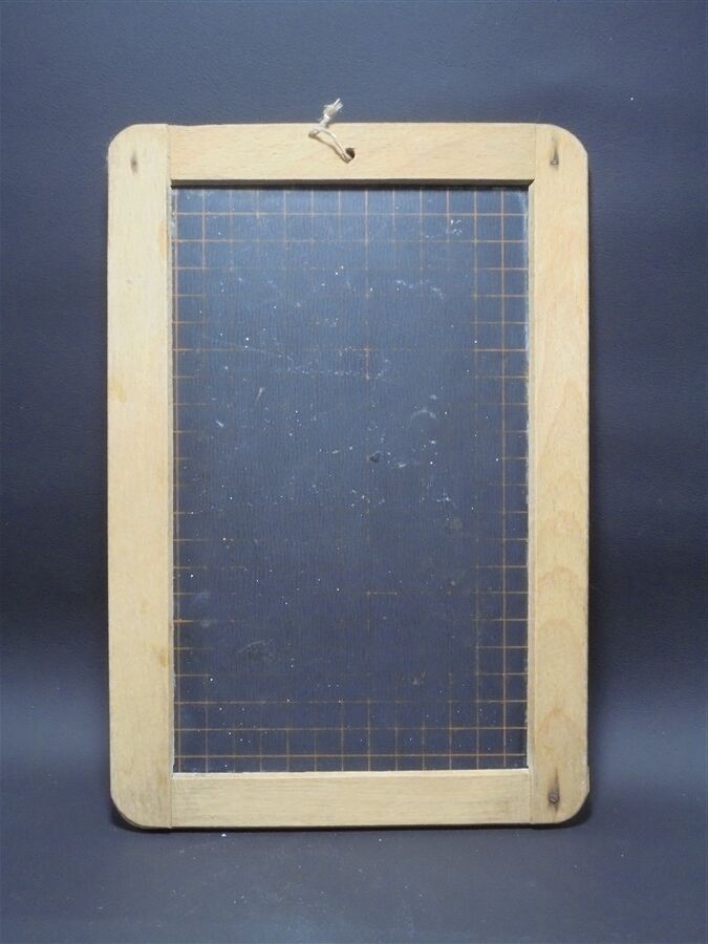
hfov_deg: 29.7
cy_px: 472
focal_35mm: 49
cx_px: 354
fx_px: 1336
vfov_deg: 38.9
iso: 320
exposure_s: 1/30
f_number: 4.8
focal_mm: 8.9
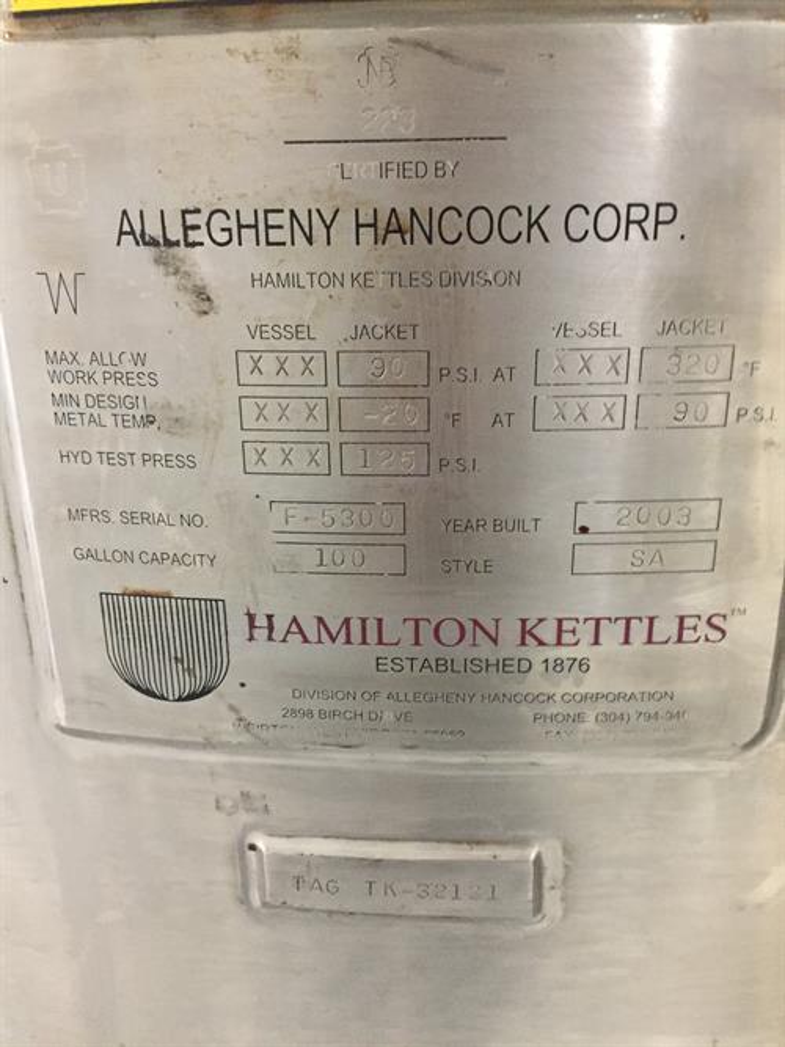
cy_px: 524
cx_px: 392
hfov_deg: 48.2
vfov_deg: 61.7
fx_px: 877
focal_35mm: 29
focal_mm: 4.15
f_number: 2.2
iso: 320
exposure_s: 1/15
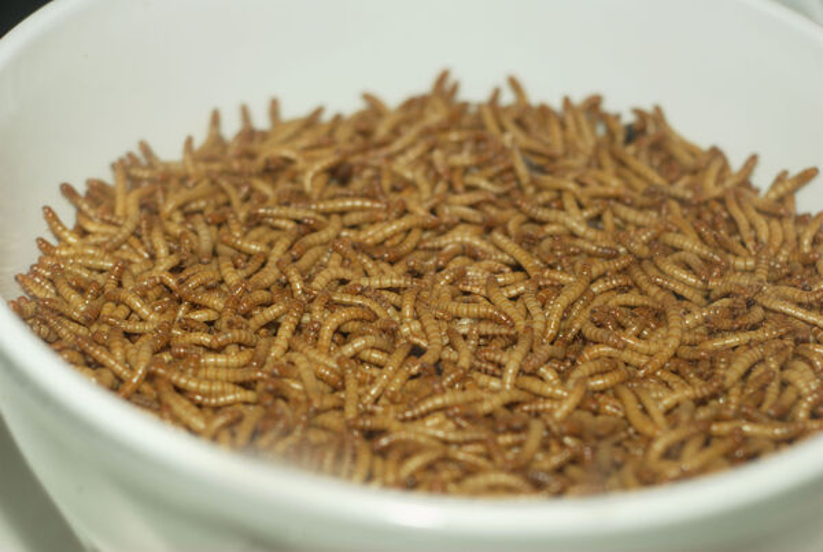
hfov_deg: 27.0
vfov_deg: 18.2
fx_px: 1717
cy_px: 276
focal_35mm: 75
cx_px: 412
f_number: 3.2
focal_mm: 50
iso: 100
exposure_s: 1/160
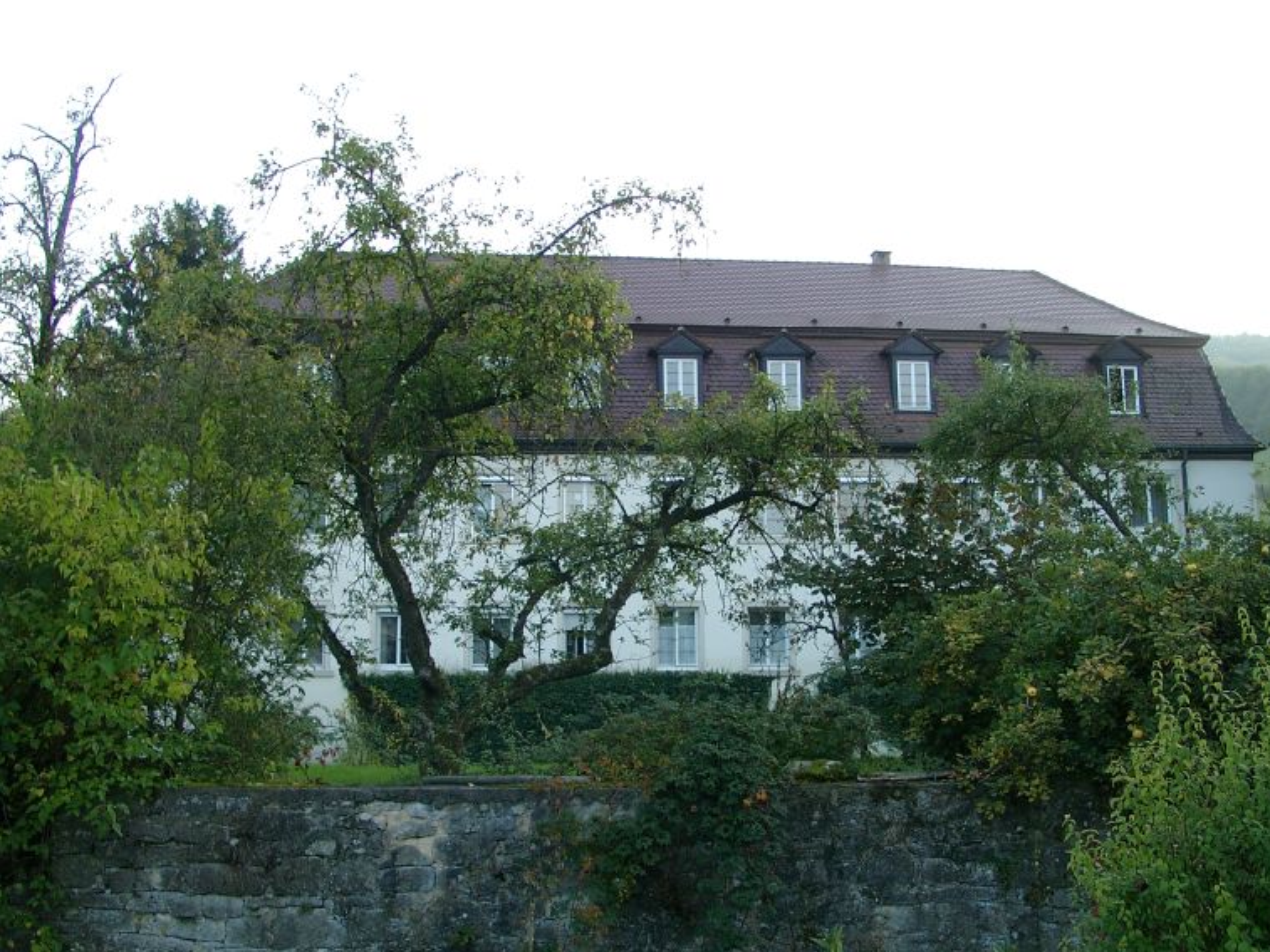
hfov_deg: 50.1
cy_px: 464
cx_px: 643
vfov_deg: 38.7
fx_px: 1358
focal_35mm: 37
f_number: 2.8
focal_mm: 7.39
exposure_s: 1/95
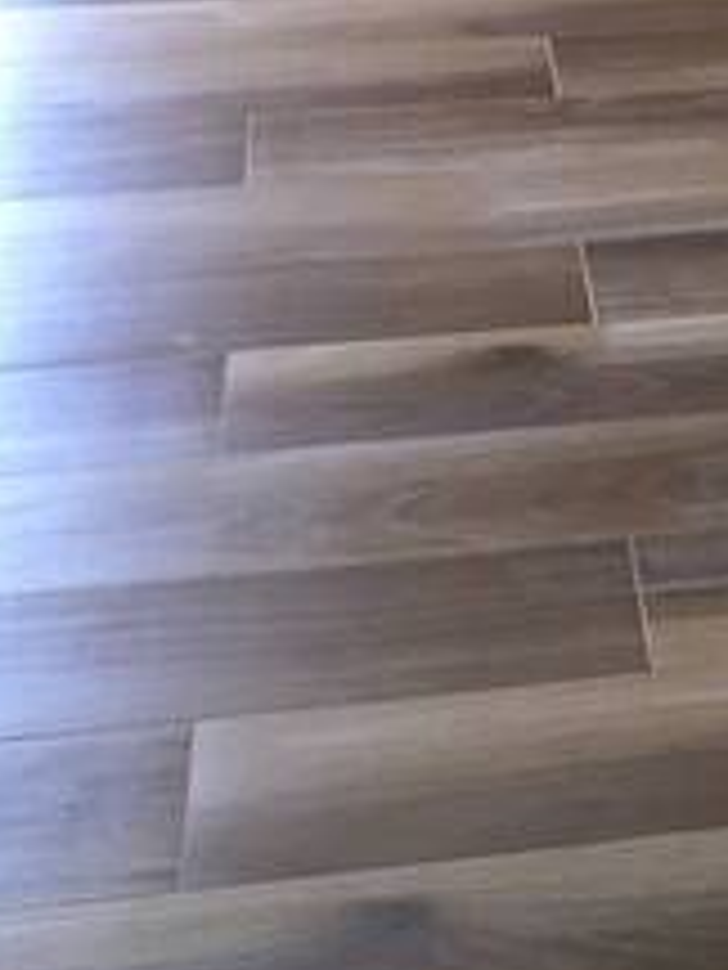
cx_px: 849
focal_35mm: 86
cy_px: -256
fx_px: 2412
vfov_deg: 20.9
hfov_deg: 16.5
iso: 100
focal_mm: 4.15
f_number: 2.2
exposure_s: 1/30
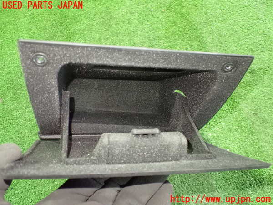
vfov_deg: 46.8
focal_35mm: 30
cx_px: 136
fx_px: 237
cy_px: 102
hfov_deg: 60.0
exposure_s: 1/30
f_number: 2.3
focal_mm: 5.4
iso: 1600
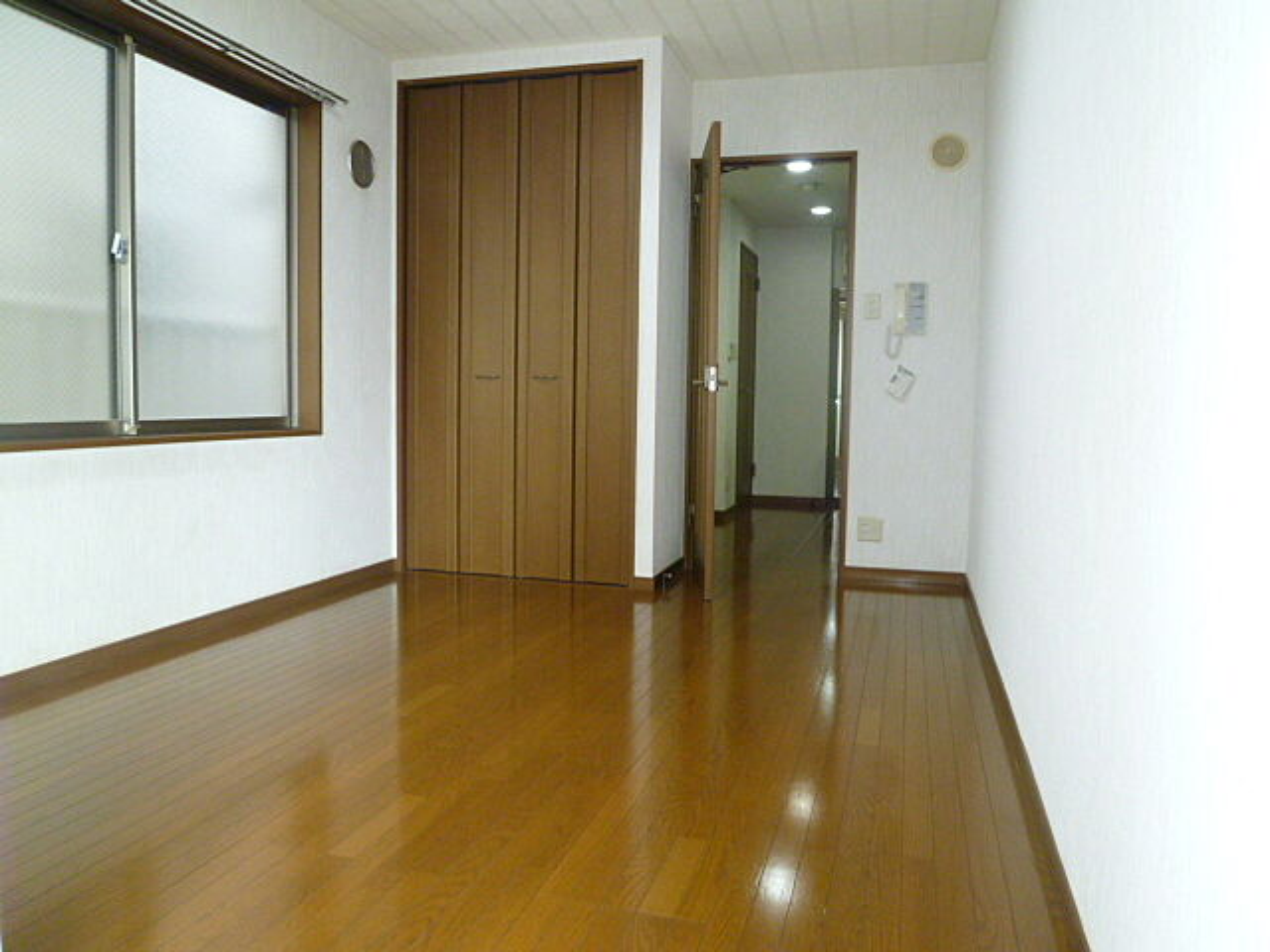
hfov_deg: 69.4
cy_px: 476
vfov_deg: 54.9
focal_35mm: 25
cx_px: 635
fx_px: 917
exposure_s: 1/30
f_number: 2.8
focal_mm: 4.5
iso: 320
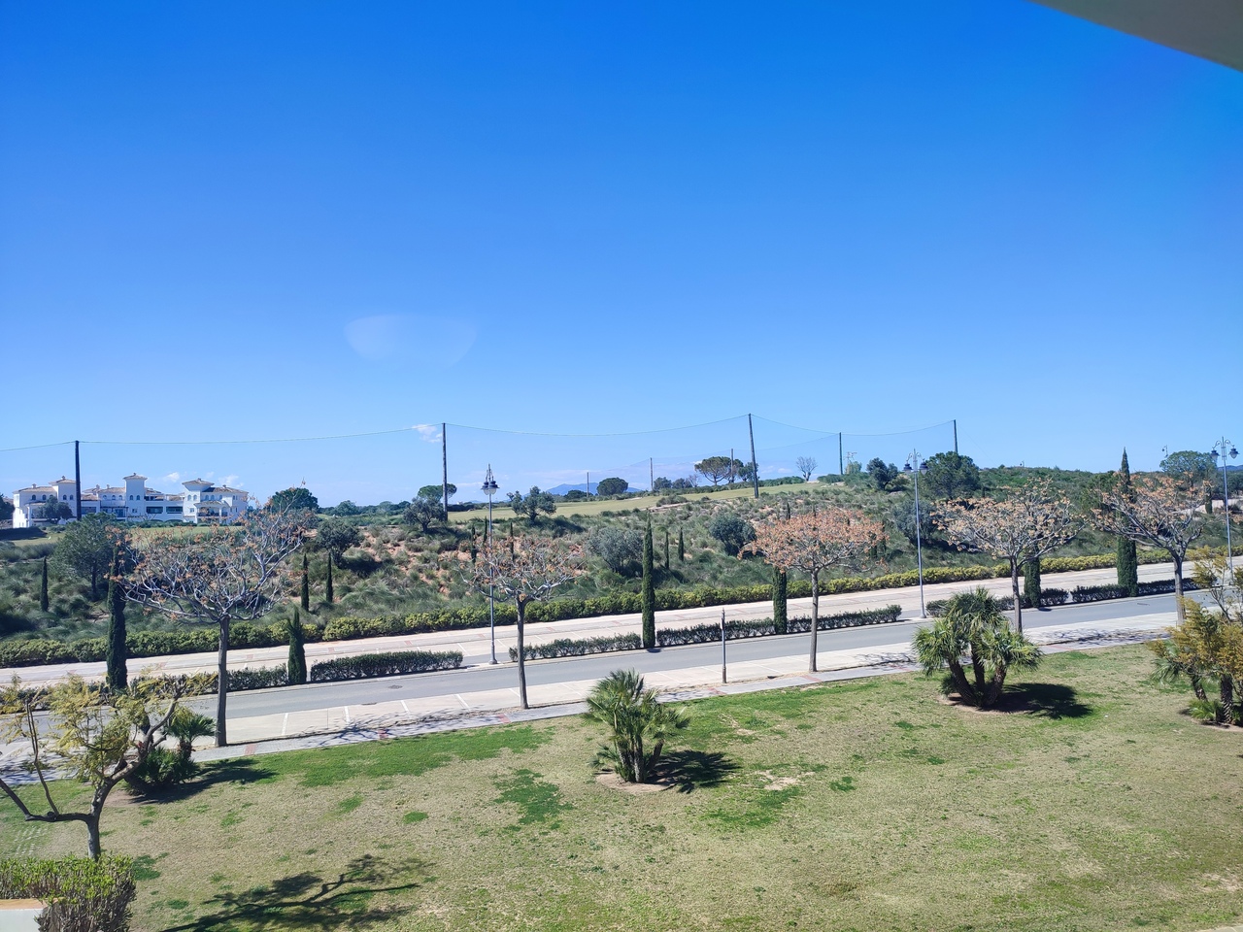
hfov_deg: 69.4
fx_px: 898
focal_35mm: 25
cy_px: 466
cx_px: 622
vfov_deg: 54.9
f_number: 1.9
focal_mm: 6.04
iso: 50
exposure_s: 1/418
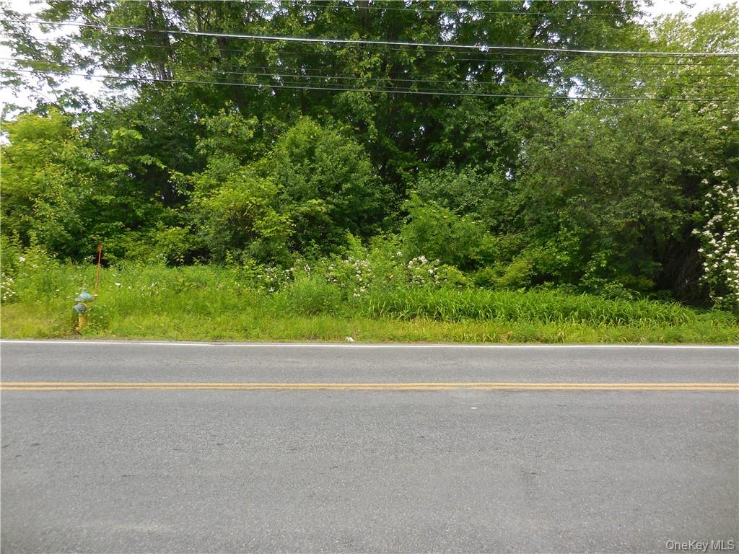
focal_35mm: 25
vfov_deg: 54.9
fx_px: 534
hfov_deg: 69.4
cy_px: 277
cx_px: 370
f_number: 3.3
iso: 125
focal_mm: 4.5
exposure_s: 1/500
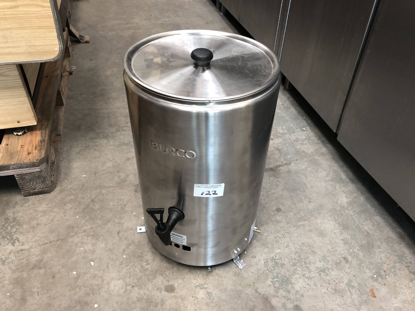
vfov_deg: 48.2
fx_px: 348
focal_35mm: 29
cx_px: 208
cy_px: 156
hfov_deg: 61.7
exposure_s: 1/17
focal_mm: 3.99
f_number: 1.8
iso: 64
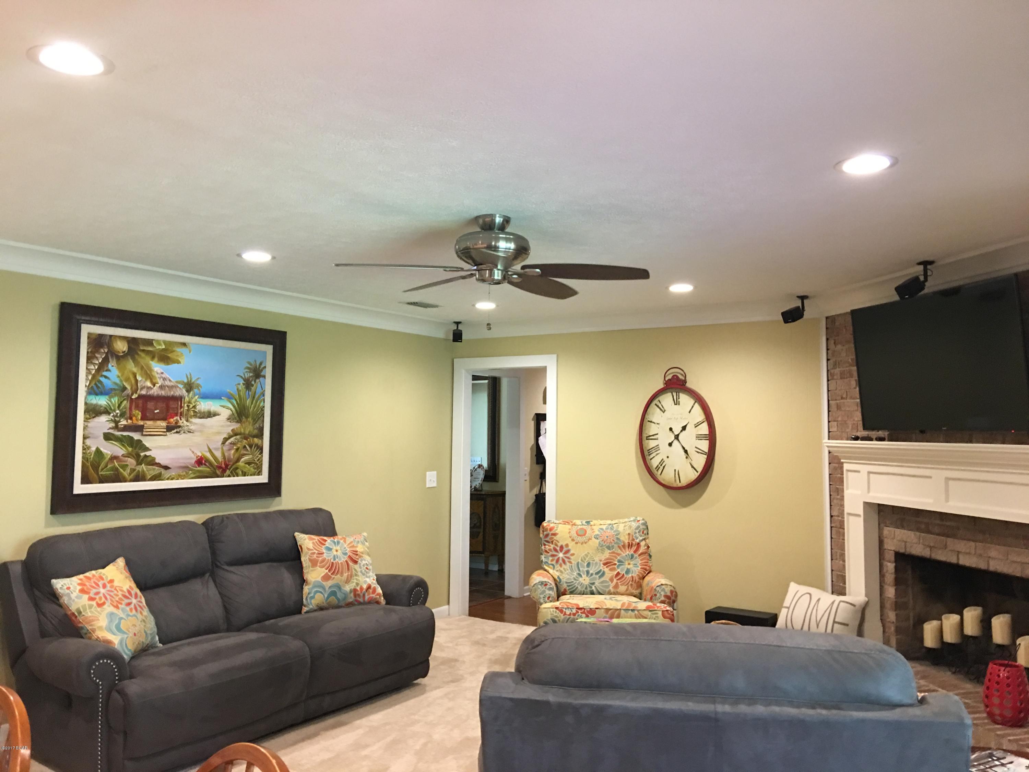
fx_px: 862
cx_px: 514
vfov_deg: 48.2
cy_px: 386
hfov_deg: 61.7
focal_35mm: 29
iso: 80
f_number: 2.2
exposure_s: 1/15
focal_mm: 4.15
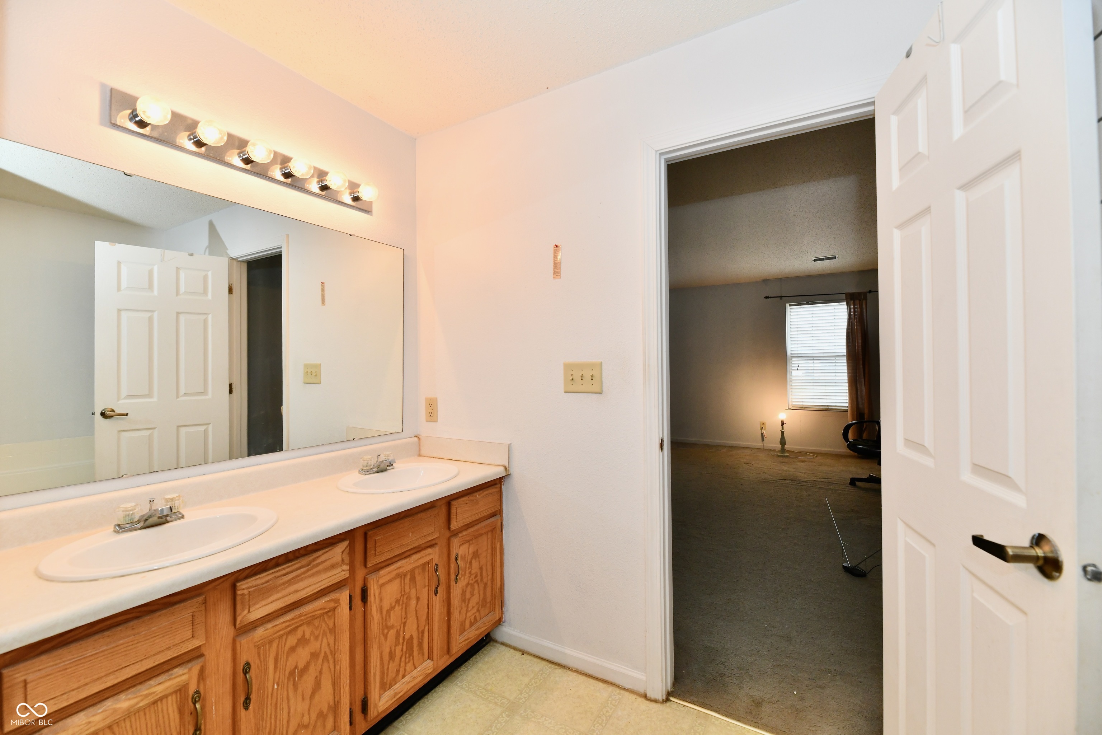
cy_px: 368
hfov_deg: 104.3
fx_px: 429
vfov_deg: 81.2
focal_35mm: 14
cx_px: 551
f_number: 6.3
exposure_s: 1/100
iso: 640
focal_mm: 14
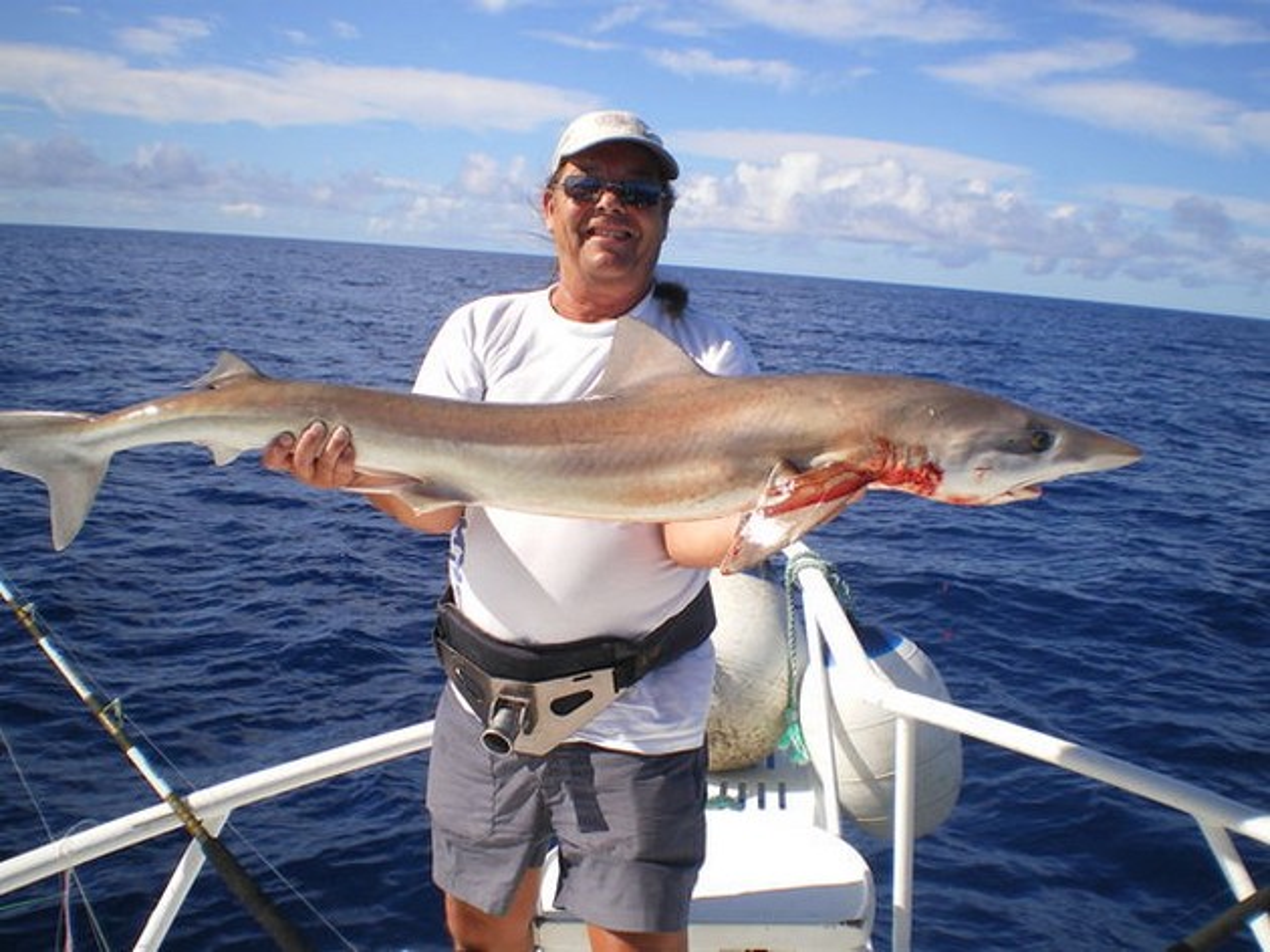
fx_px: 1320
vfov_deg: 39.6
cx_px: 635
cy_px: 476
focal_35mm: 36
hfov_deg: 51.4
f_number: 4.6
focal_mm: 6.3
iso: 50
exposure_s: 1/500
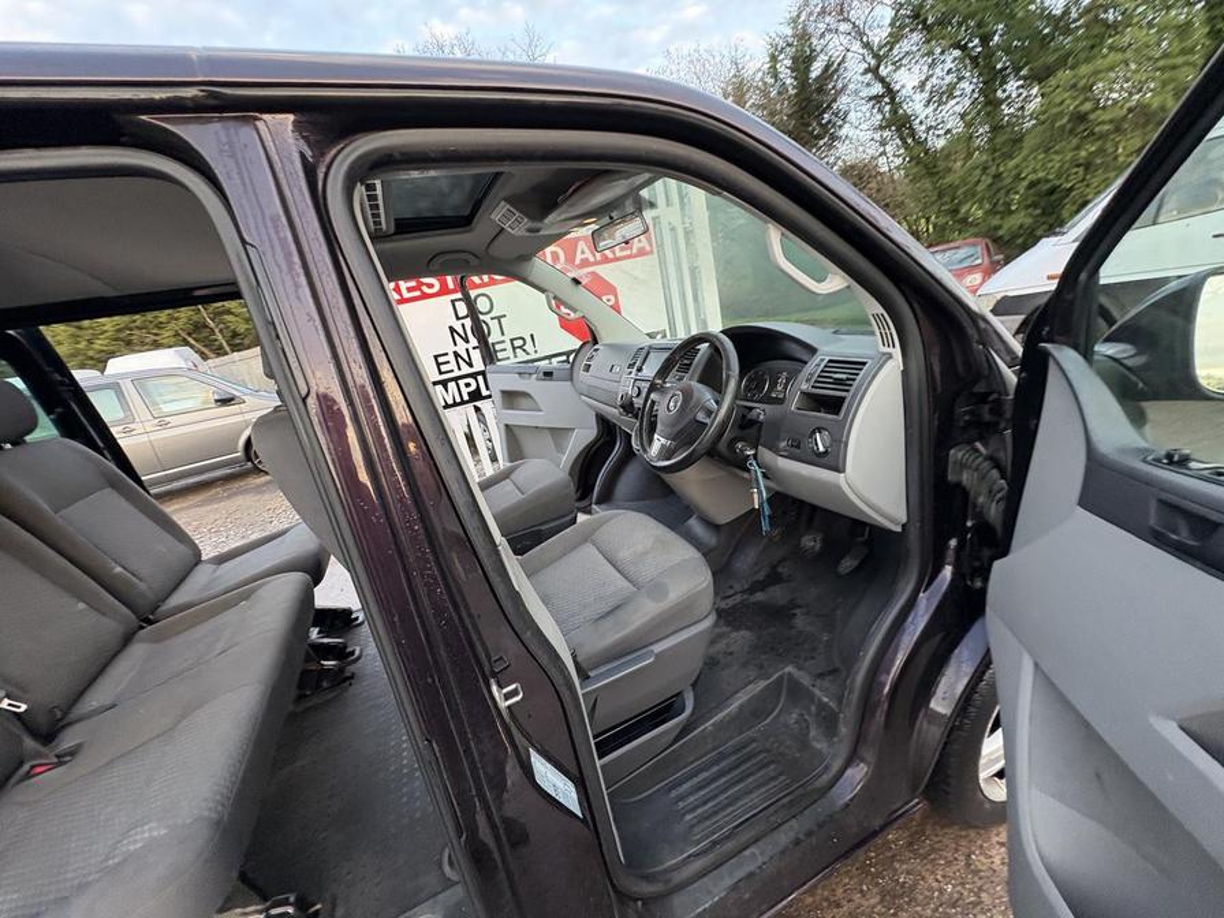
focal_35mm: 14
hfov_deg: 102.1
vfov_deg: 85.7
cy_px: 459
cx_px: 612
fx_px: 495
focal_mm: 2.22
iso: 250
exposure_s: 1/68
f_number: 2.2
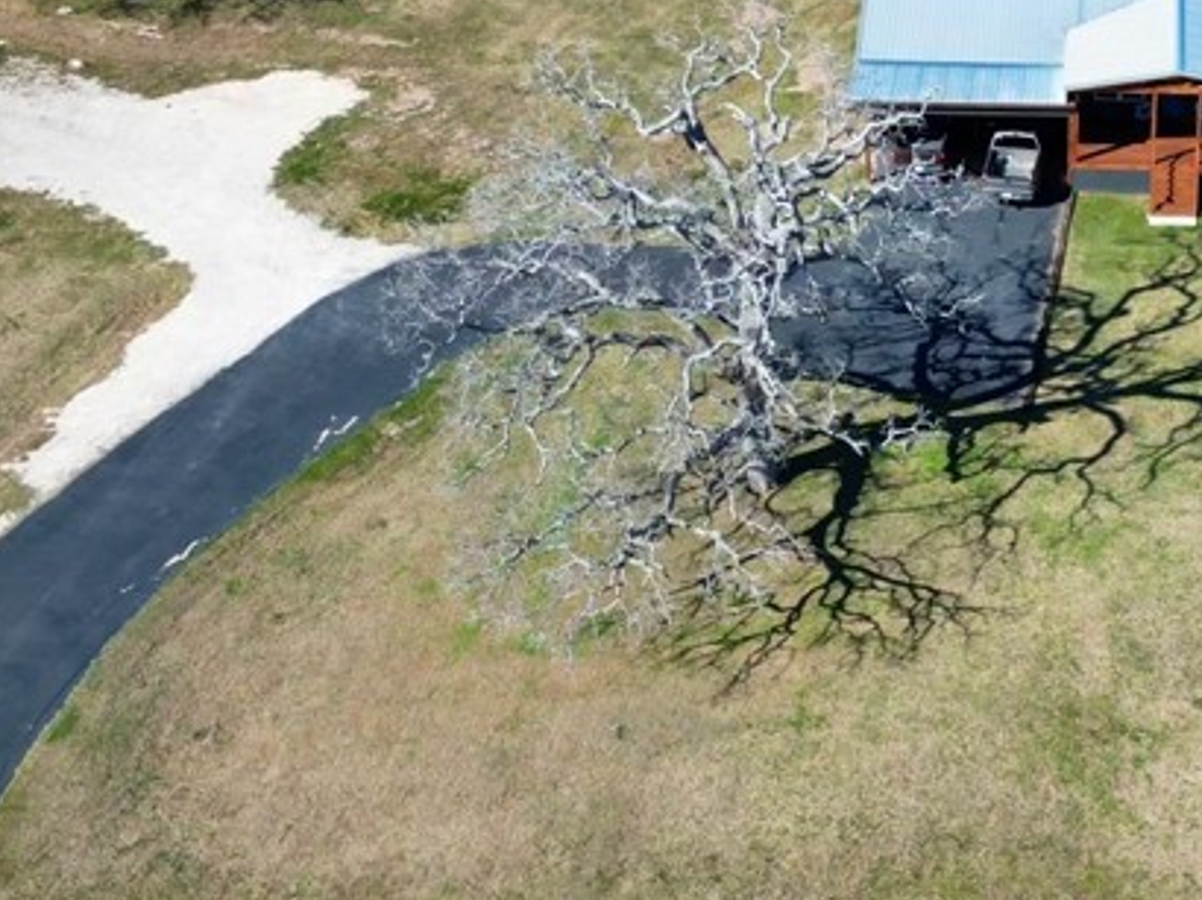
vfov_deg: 24.3
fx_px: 2082
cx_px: 1017
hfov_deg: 31.1
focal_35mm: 60
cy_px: 578
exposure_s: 1/2000
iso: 100
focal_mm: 6.72
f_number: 1.7
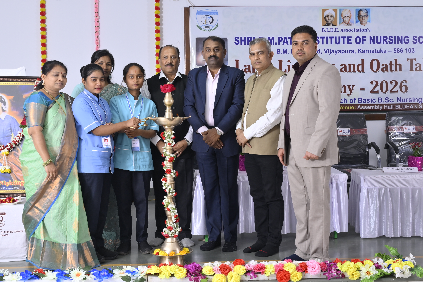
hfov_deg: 35.0
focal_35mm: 57
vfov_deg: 23.8
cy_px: 117
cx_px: 232
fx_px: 670
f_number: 8
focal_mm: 42
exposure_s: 1/125
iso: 320
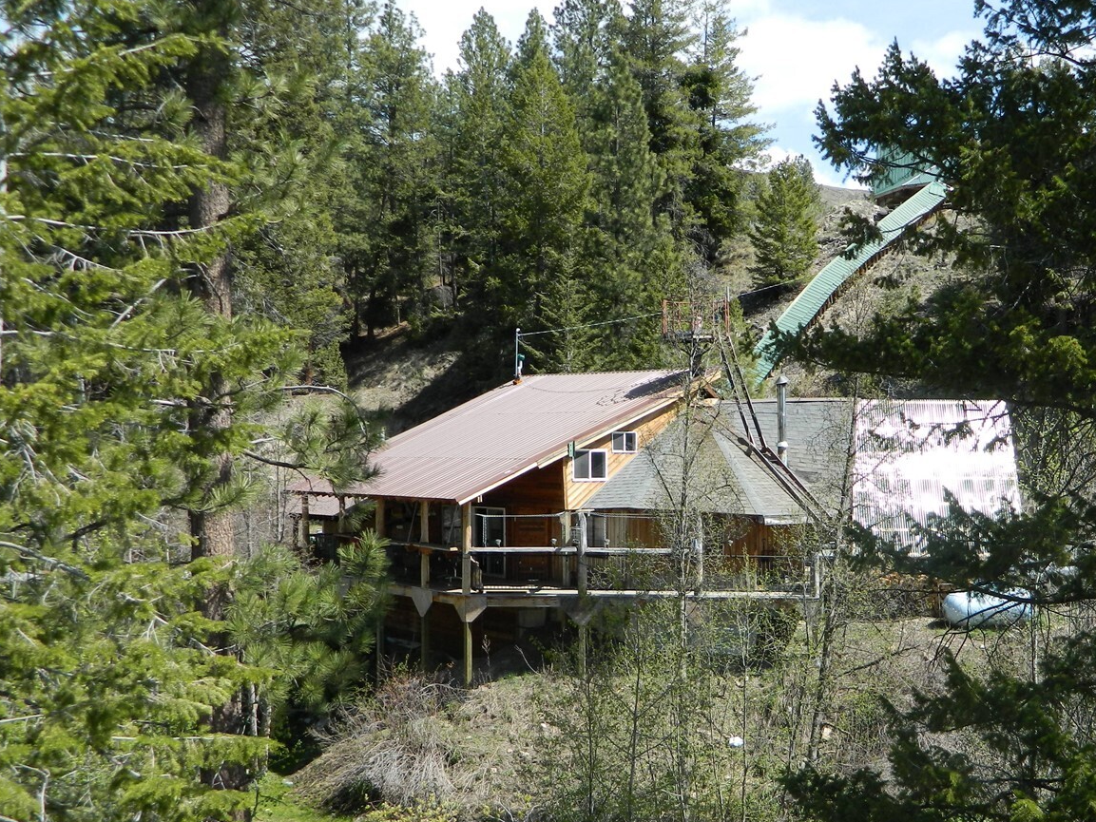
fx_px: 1362
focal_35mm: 43
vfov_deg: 33.4
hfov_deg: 43.3
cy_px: 532
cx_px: 716
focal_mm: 5.6
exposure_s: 1/500
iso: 80
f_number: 3.2
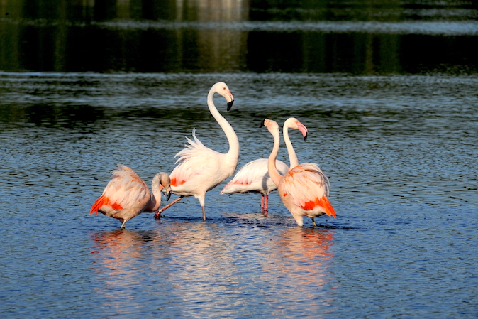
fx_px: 6889
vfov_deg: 2.6
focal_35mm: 519
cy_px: 154
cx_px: 238
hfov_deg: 4.0
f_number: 14
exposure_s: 1/800
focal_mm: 500
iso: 640
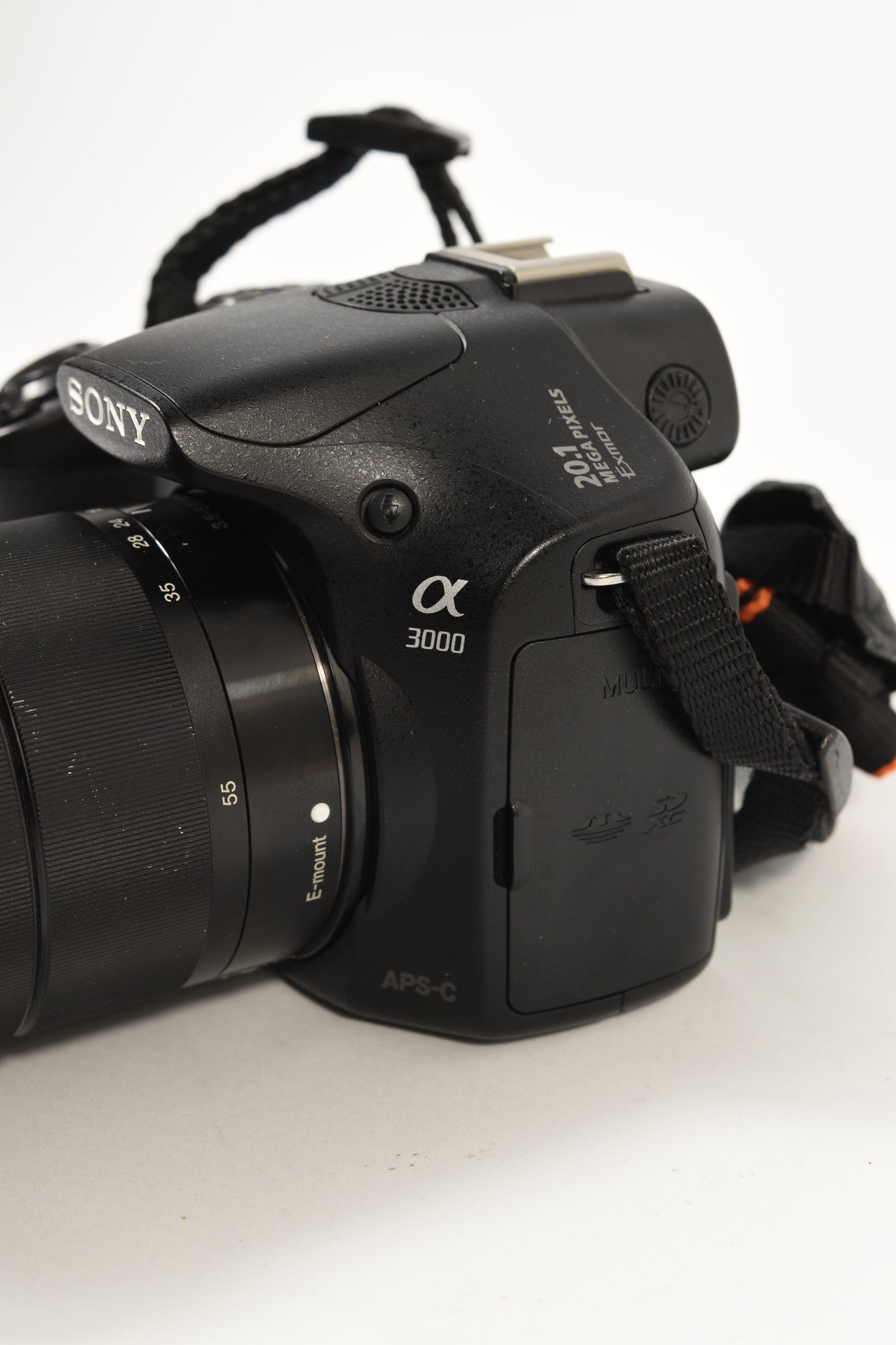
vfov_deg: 33.4
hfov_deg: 22.6
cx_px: 448
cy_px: 672
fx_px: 2240
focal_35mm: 60
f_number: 8
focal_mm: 40
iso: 640
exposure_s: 1/125
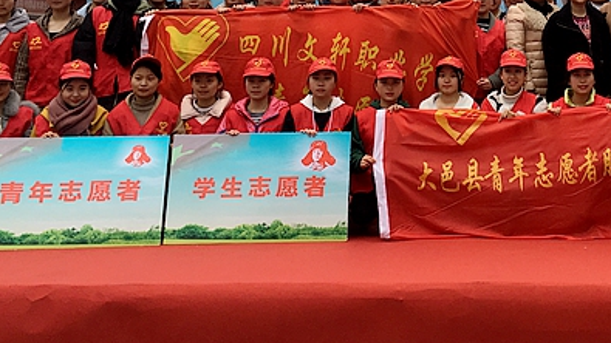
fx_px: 1037
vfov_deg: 17.9
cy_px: -70
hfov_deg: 31.7
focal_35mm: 64
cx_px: 517
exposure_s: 1/375
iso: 25
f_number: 2.2
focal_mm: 4.15
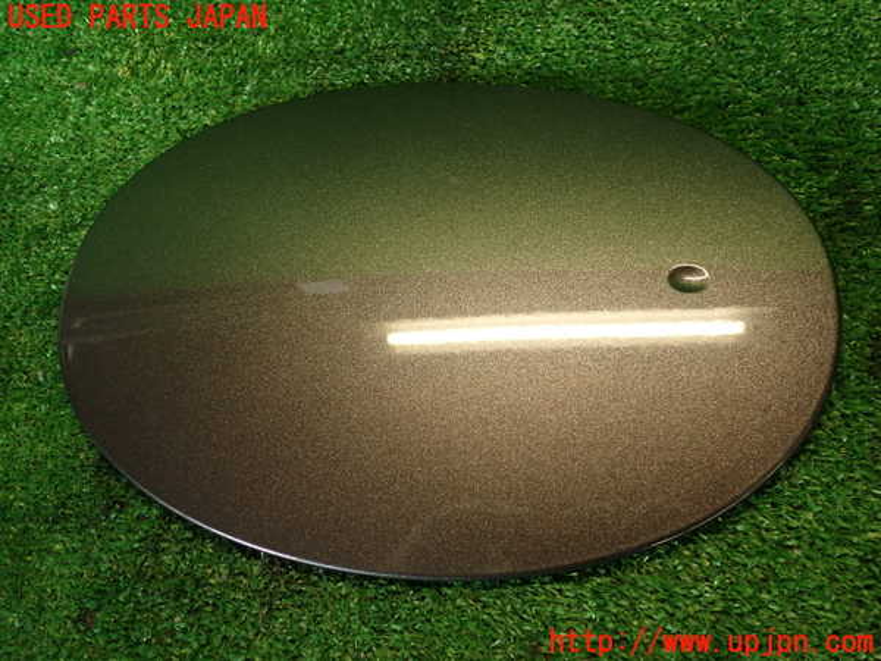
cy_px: 330
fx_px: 814
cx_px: 440
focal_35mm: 32
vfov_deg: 44.2
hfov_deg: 56.8
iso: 200
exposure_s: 1/50
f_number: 2.4
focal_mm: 5.79
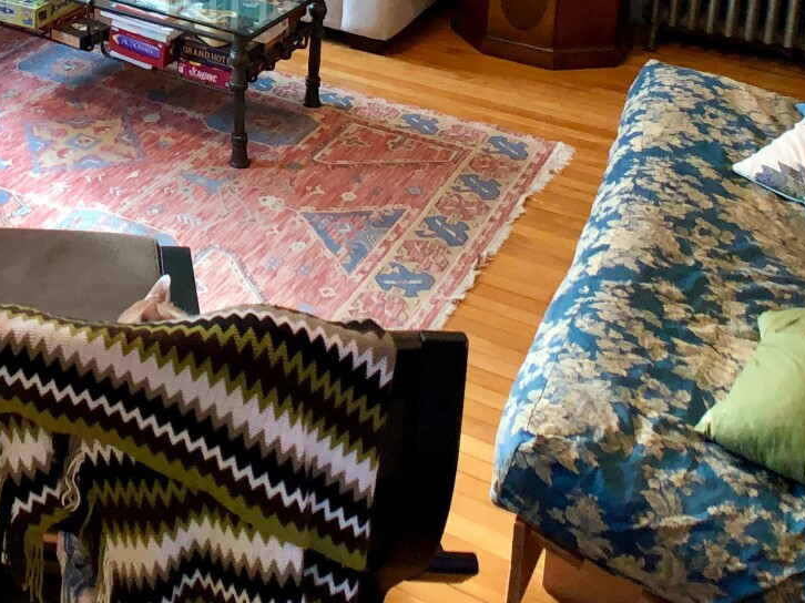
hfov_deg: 24.0
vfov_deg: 17.6
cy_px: -160
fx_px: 1837
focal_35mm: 79
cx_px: 65
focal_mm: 3.99
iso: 200
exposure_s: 1/30
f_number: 1.8
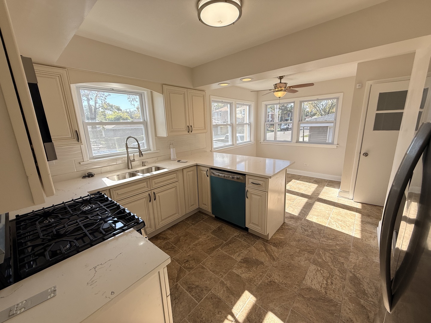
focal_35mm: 14
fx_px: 174
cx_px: 216
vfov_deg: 85.7
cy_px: 162
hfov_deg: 102.1
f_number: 2.2
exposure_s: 1/458
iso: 50
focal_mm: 2.22
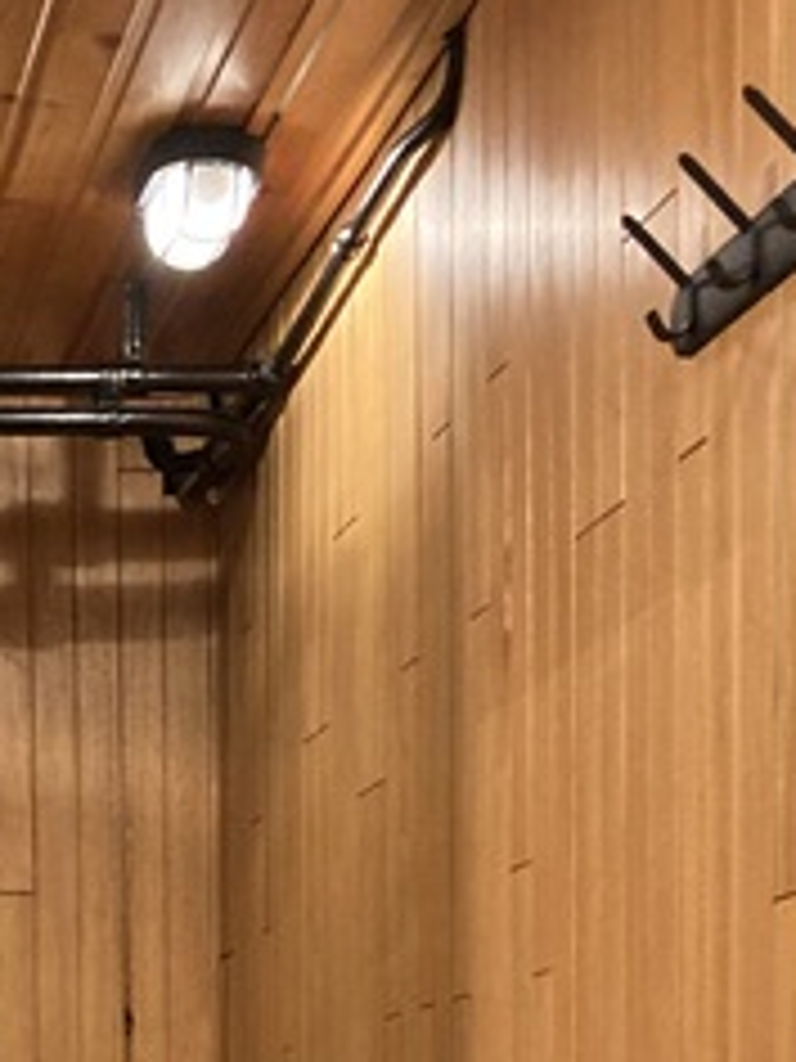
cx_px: -171
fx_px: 2790
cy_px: 1314
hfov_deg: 15.6
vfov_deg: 20.0
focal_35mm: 91
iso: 400
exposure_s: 1/25
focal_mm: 3.99
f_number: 1.8
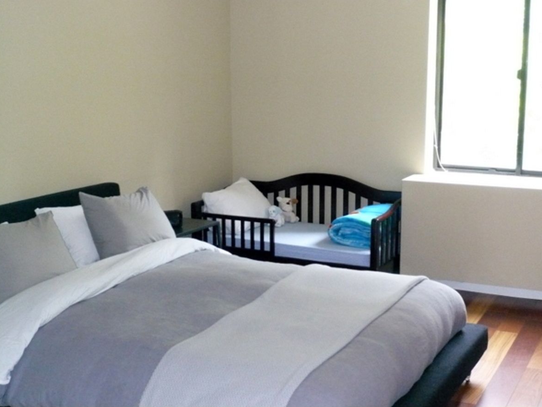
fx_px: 767
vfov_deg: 29.7
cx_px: 274
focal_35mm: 49
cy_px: 200
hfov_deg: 38.9
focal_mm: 7.9
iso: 640
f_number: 3.7
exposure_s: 1/30
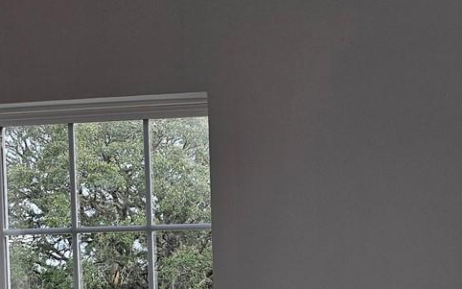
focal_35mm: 81
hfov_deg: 23.0
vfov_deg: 15.5
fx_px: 1020
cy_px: 352
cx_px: 580
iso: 20
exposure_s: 1/120
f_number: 1.7
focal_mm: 6.3
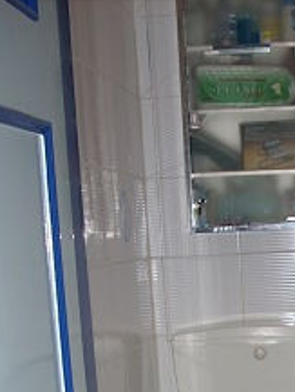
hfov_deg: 15.8
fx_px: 1033
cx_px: 322
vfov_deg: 20.1
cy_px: 478
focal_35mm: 91
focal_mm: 6.2
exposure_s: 1/60
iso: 64
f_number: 2.8
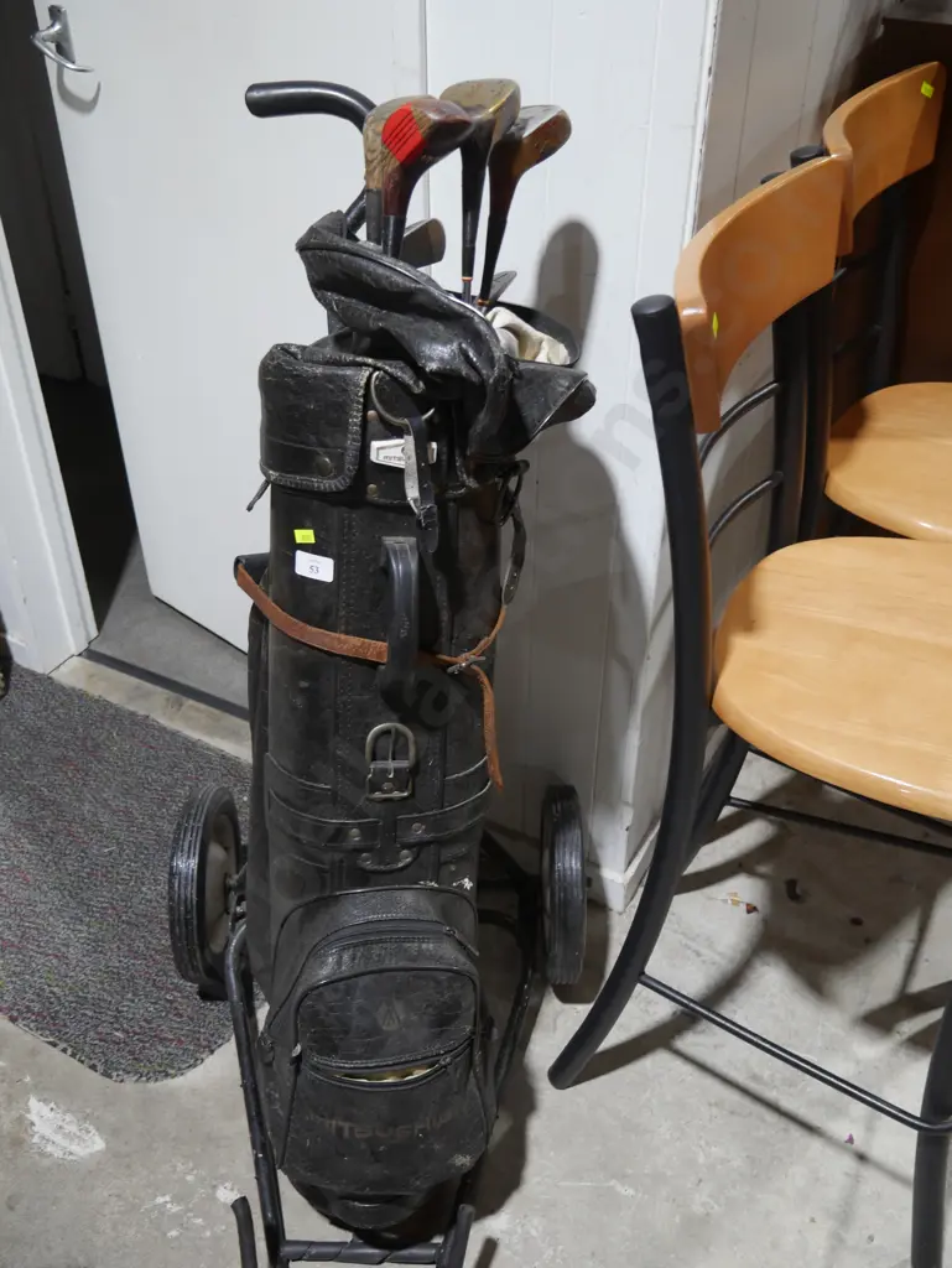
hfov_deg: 44.2
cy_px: 634
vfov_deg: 56.8
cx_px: 476
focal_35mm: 32
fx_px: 1172
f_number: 3.6
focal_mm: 16
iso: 320
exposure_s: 1/60
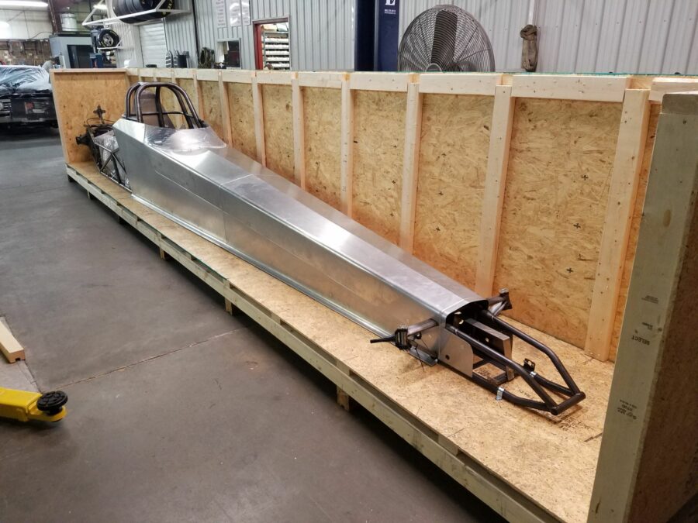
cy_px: 262
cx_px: 349
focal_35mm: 26
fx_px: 524
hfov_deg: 67.3
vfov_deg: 53.1
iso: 200
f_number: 1.7
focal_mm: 4.2
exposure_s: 1/24
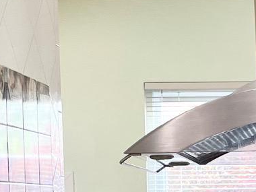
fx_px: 1035
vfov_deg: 10.3
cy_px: 271
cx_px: 335
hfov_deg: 13.6
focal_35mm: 140
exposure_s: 1/60
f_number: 1.6
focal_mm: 4.2
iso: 80
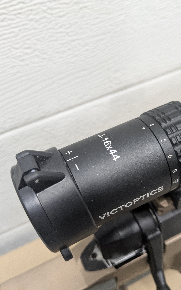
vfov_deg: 54.0
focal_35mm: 36
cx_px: 117
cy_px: 144
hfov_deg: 35.1
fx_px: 284
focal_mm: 5.43
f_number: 1.89
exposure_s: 1/50
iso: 400
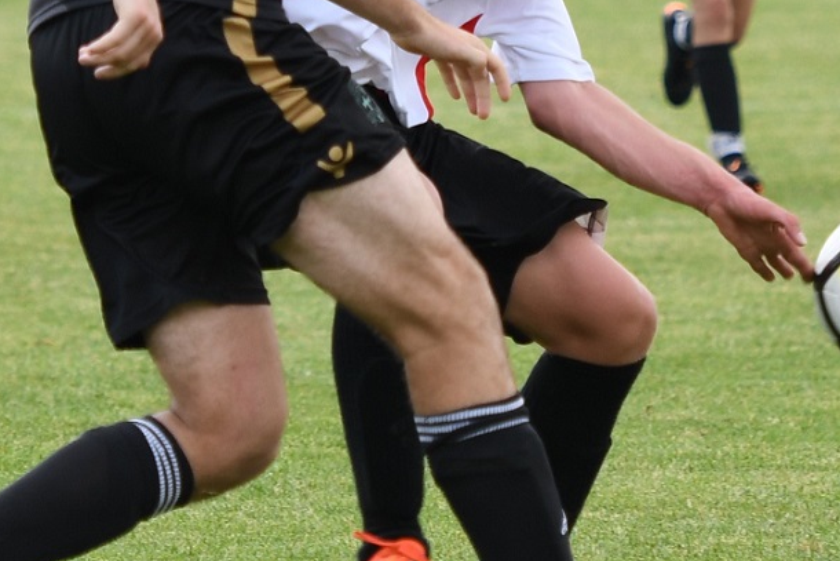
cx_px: 538
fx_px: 10364
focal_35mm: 444
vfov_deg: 3.1
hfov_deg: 4.6
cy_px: 80
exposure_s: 1/1000
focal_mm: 135
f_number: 3.5
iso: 250
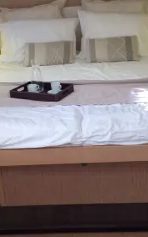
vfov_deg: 31.5
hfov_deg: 20.0
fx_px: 419
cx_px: 64
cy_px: 122
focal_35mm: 65
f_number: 2.4
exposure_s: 1/60
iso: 80
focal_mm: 4.28
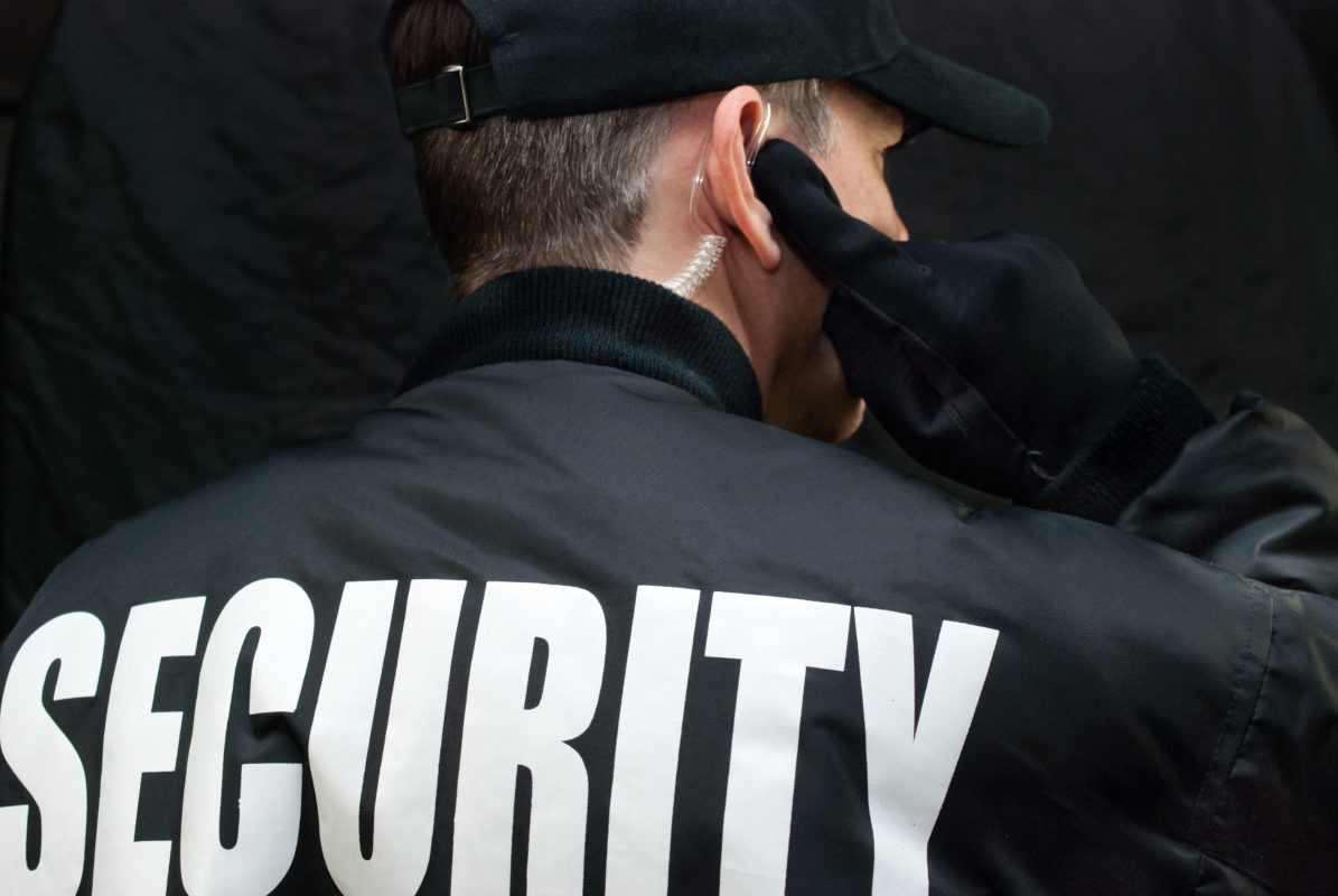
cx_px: 669
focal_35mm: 57
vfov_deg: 23.8
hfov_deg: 35.0
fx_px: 2121
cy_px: 448
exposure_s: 1/60
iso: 400
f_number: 5.6
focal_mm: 38
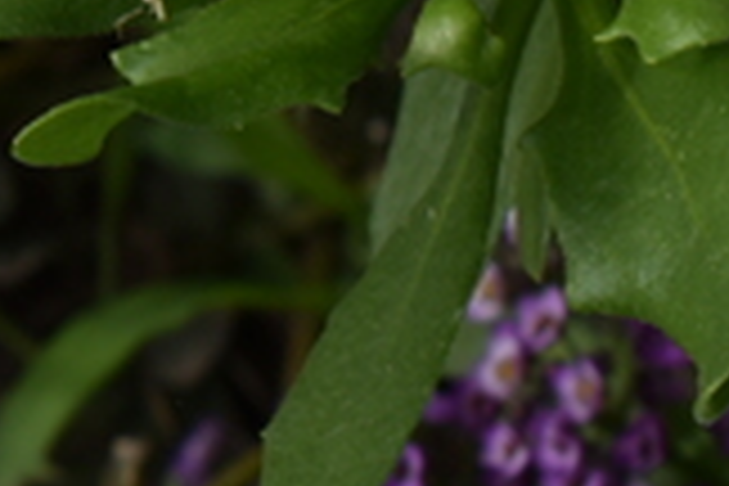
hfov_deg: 2.2
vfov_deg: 1.5
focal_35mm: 947
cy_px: 806
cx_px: 2439
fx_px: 19175
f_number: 9
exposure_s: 1/320
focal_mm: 120
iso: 100
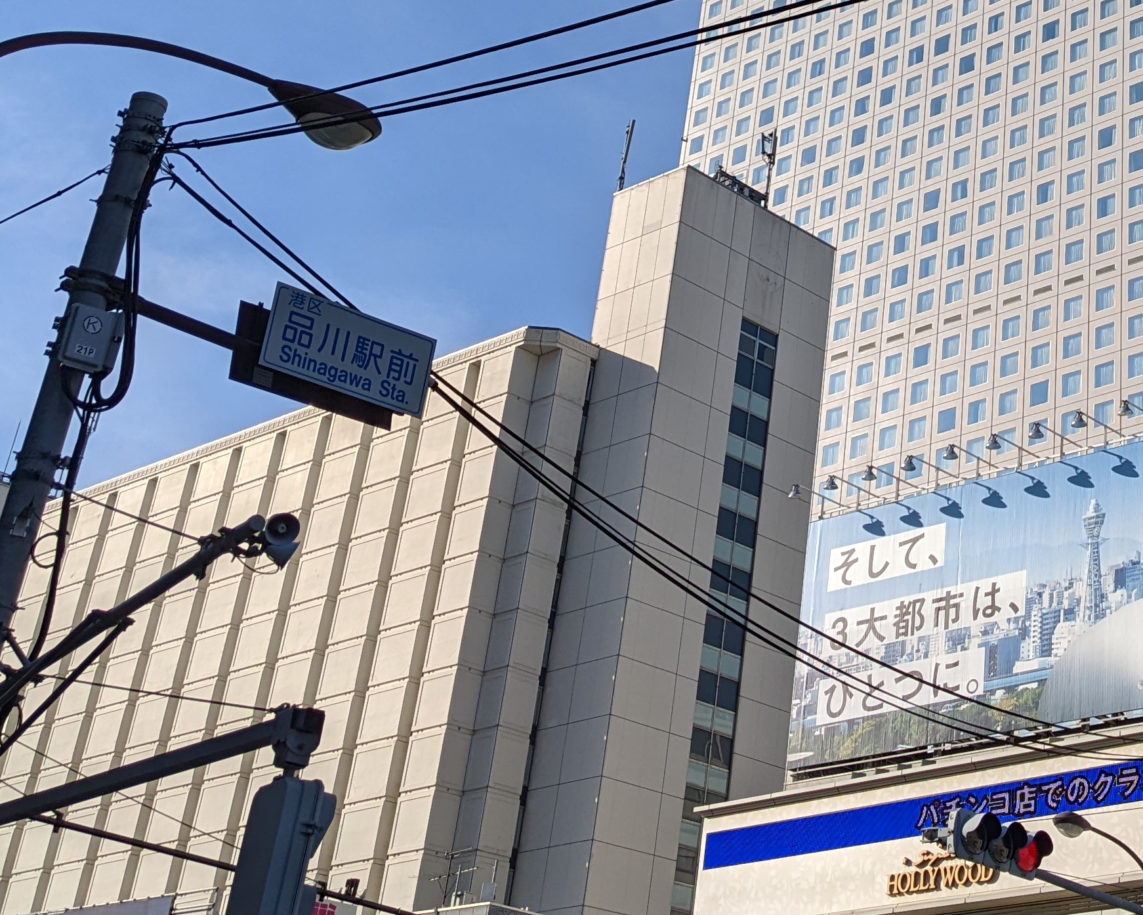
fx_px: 2064
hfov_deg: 29.2
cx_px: 1112
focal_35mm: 61
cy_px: 54
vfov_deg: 24.1
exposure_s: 1/5848
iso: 66
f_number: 1.73
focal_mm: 4.38
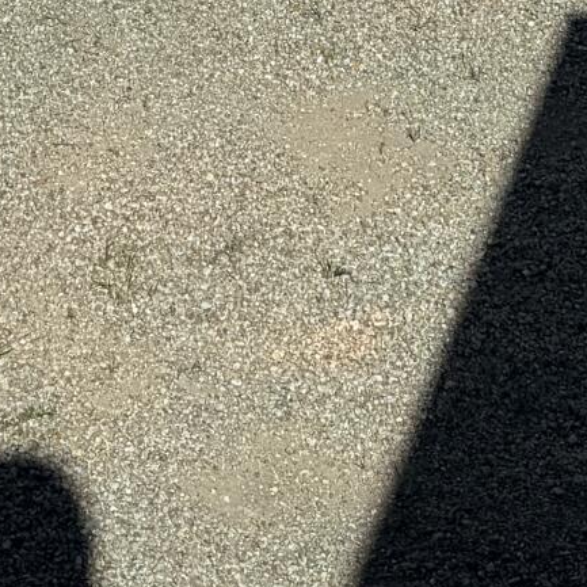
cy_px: -820
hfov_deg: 11.9
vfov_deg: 10.3
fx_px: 2820
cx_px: 216
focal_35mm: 147
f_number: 1.78
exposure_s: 1/11905
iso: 80
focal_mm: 6.76
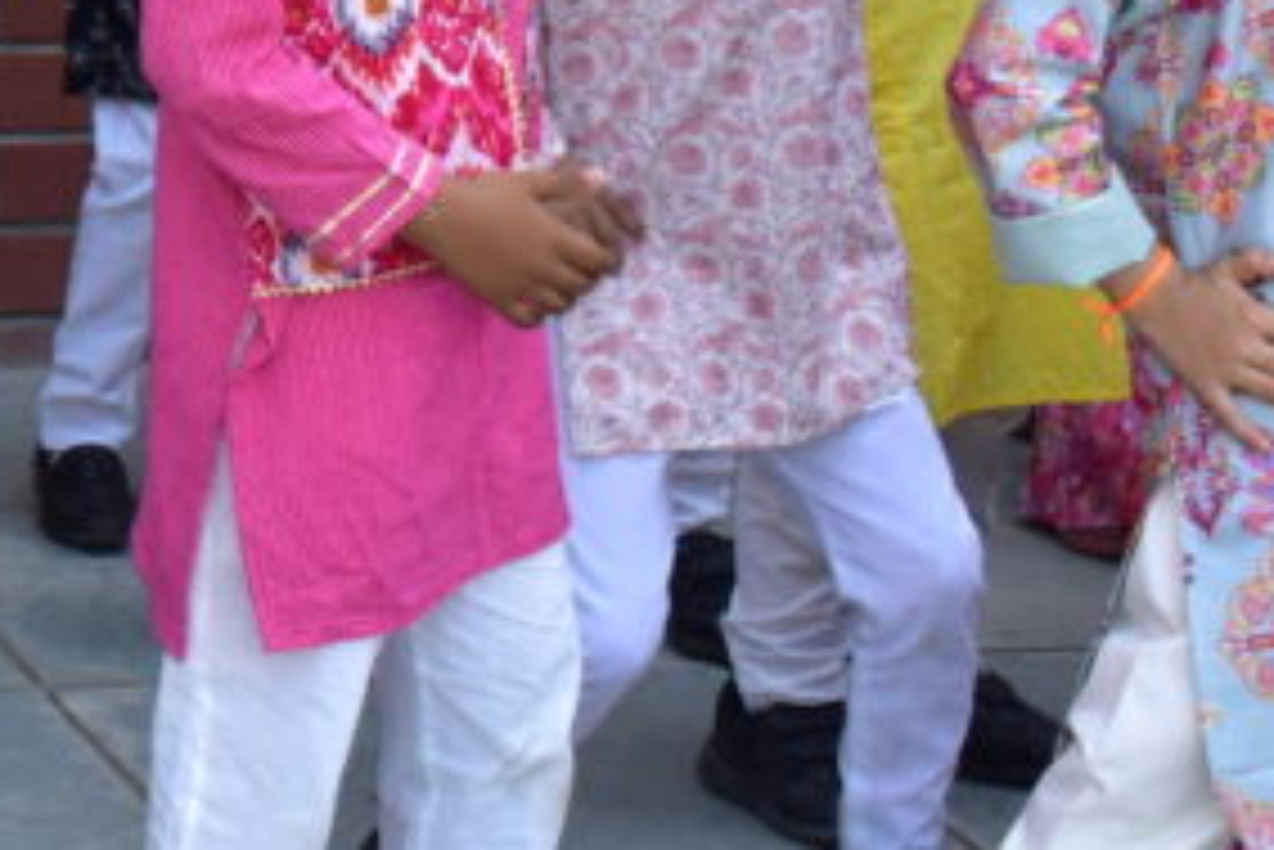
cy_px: -603
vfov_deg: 7.5
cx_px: -1062
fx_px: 6302
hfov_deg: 10.8
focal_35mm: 178
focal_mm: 28
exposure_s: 1/200
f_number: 5.6
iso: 500
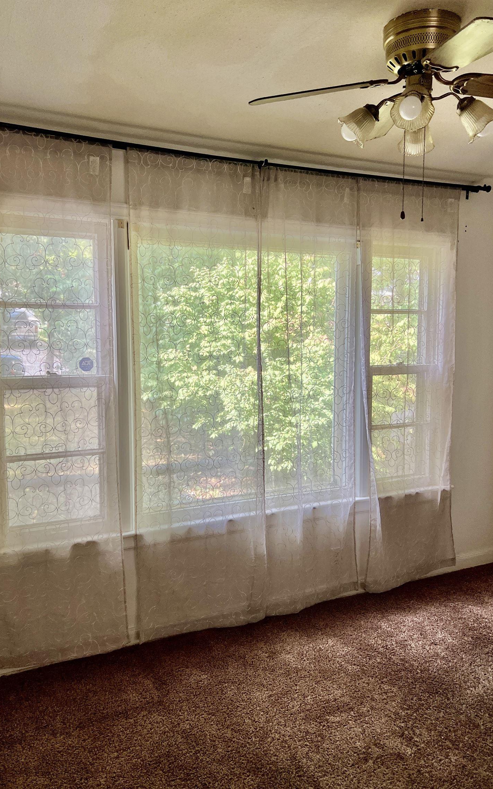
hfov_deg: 44.5
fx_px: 602
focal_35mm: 28
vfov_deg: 66.5
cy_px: 390
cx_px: 244
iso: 64
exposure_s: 1/121
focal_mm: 5.7
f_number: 1.5
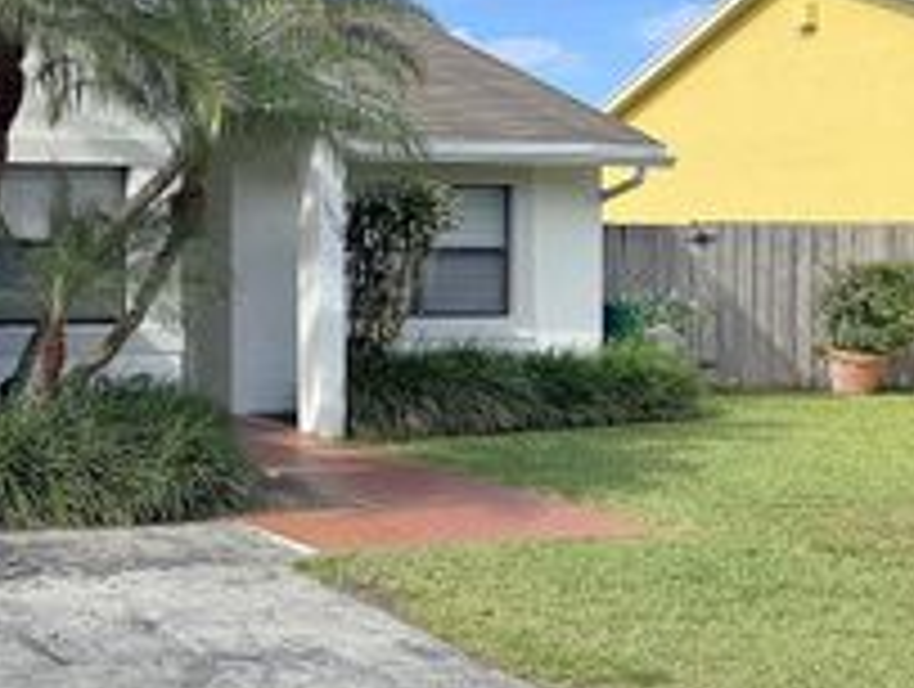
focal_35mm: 59
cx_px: -32
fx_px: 1561
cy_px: 250
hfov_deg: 30.1
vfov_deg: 24.8
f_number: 1.78
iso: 80
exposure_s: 1/4049
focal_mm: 6.76
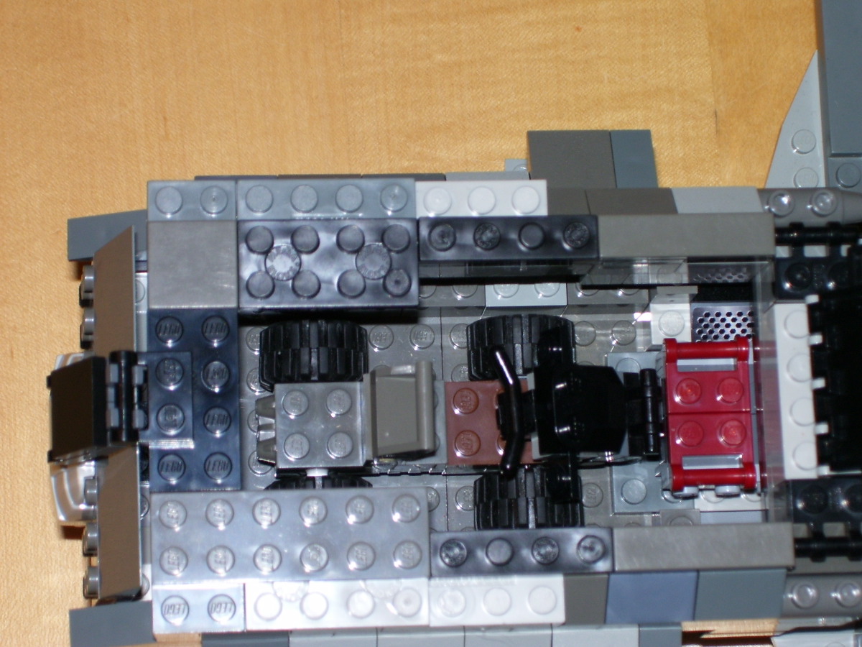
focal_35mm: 108
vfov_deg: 13.7
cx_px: 431
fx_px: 2689
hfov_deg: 18.2
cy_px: 324
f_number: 4.6
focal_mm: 18
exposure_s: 1/90
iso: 80
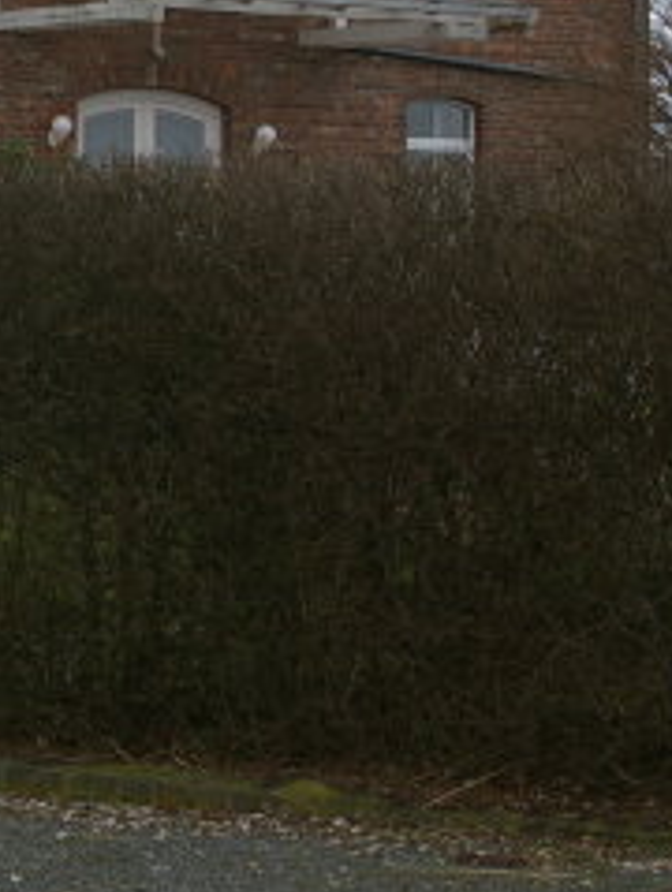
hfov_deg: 7.8
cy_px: -49
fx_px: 4724
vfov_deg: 10.7
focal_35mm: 183
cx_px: -661
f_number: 9.5
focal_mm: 38
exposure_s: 1/125
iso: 200
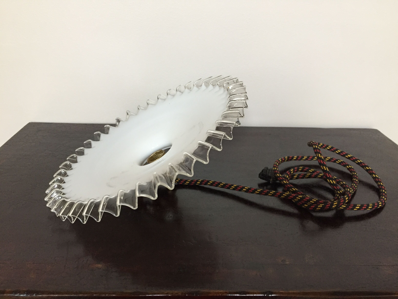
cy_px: 150
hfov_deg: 61.7
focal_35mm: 29
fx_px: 333
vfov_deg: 48.2
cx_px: 199
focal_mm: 4.15
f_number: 2.2
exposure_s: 1/33
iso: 200
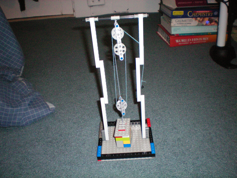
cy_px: 89
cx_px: 118
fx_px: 260
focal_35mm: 38
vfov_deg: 37.7
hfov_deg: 49.0
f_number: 3.1
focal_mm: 6.3
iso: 400
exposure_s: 1/60
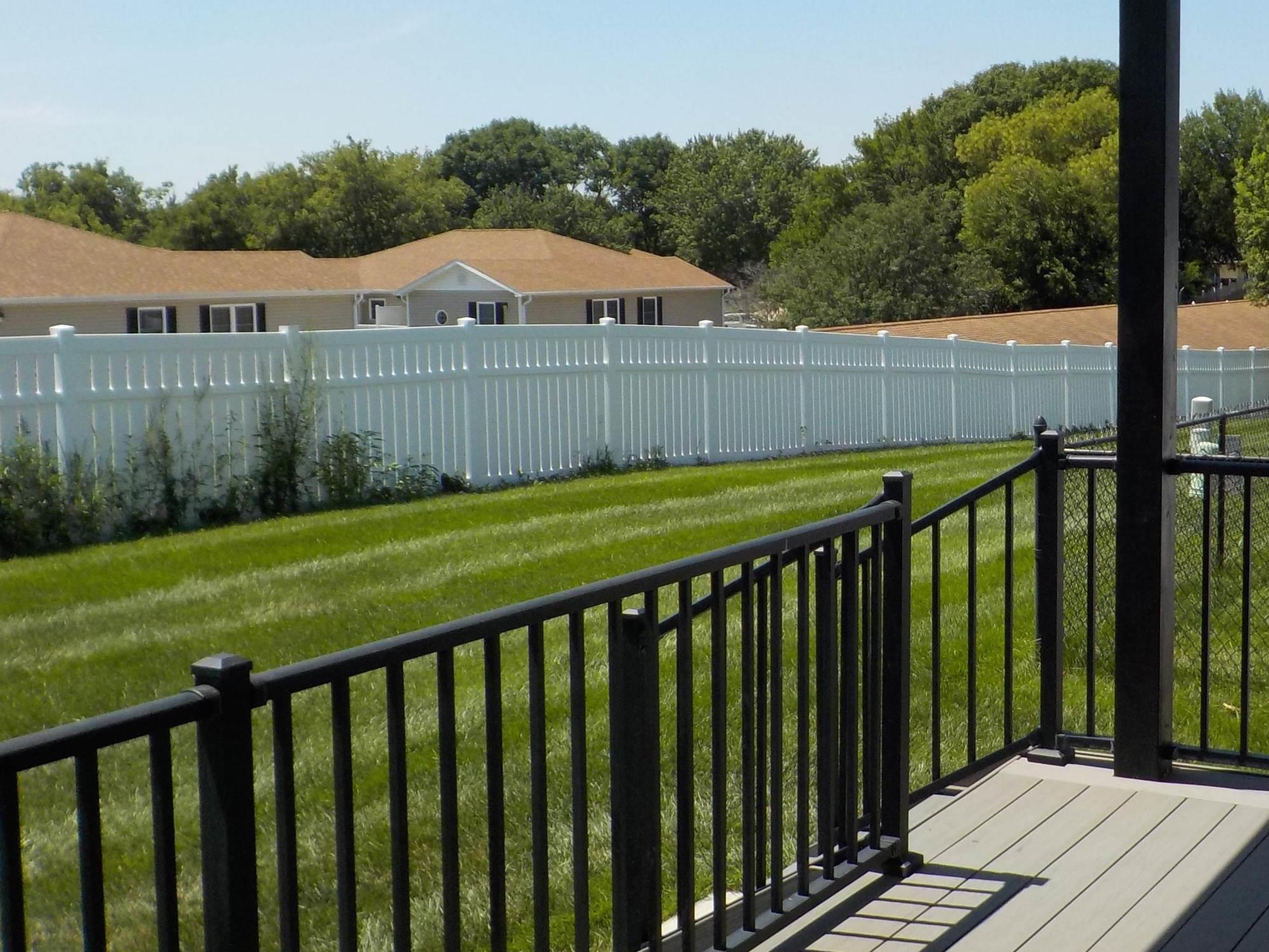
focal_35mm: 46
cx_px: 938
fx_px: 1687
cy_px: 415
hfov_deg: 40.2
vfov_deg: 31.5
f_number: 3.3
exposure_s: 1/1250
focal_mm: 4.1
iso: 125
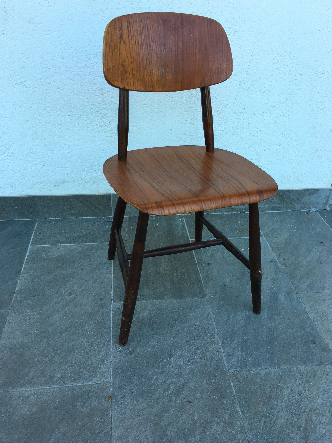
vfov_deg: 60.0
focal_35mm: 30
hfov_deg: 46.8
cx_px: 169
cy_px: 221
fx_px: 384
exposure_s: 1/100
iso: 25
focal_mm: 4.15
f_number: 2.2
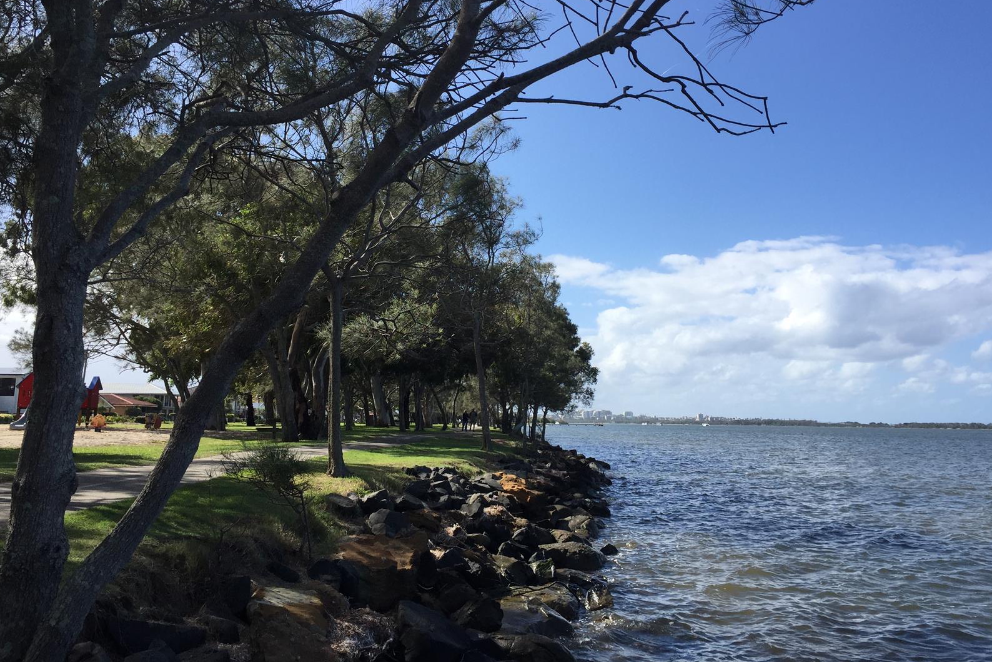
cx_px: 500
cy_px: 285
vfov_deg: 42.2
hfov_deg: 60.3
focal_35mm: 31
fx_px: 854
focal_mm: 4.15
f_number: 2.2
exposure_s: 1/2083
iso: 32
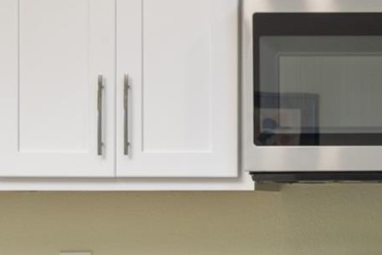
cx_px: 633
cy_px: 248
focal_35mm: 141
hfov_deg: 13.4
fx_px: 1501
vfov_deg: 9.6
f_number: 11
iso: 400
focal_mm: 40.7
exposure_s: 1/15
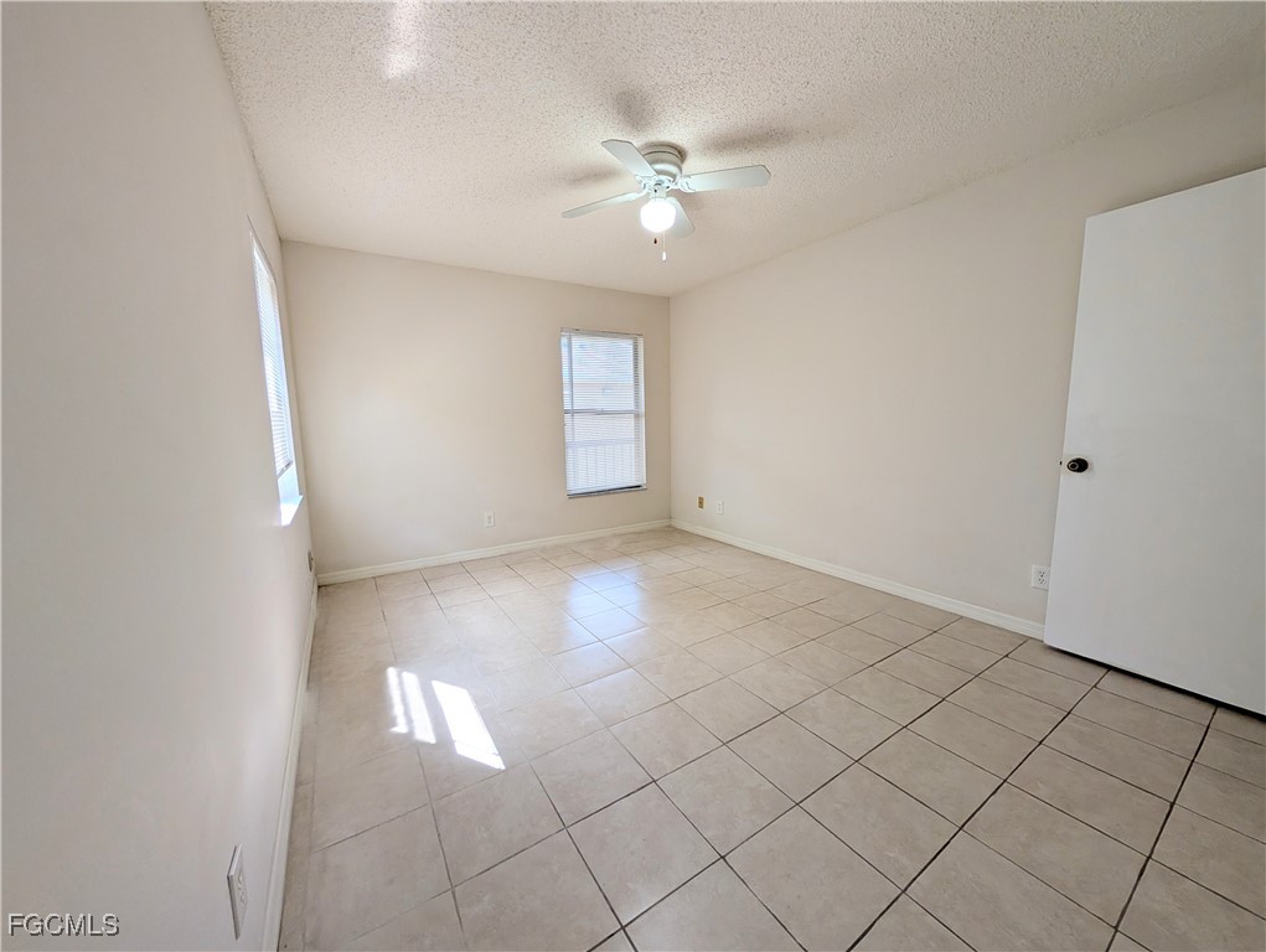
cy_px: 476
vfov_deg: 94.6
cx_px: 633
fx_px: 439
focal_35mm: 12
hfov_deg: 110.5
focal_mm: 2.02
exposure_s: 1/202
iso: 54
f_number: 1.7
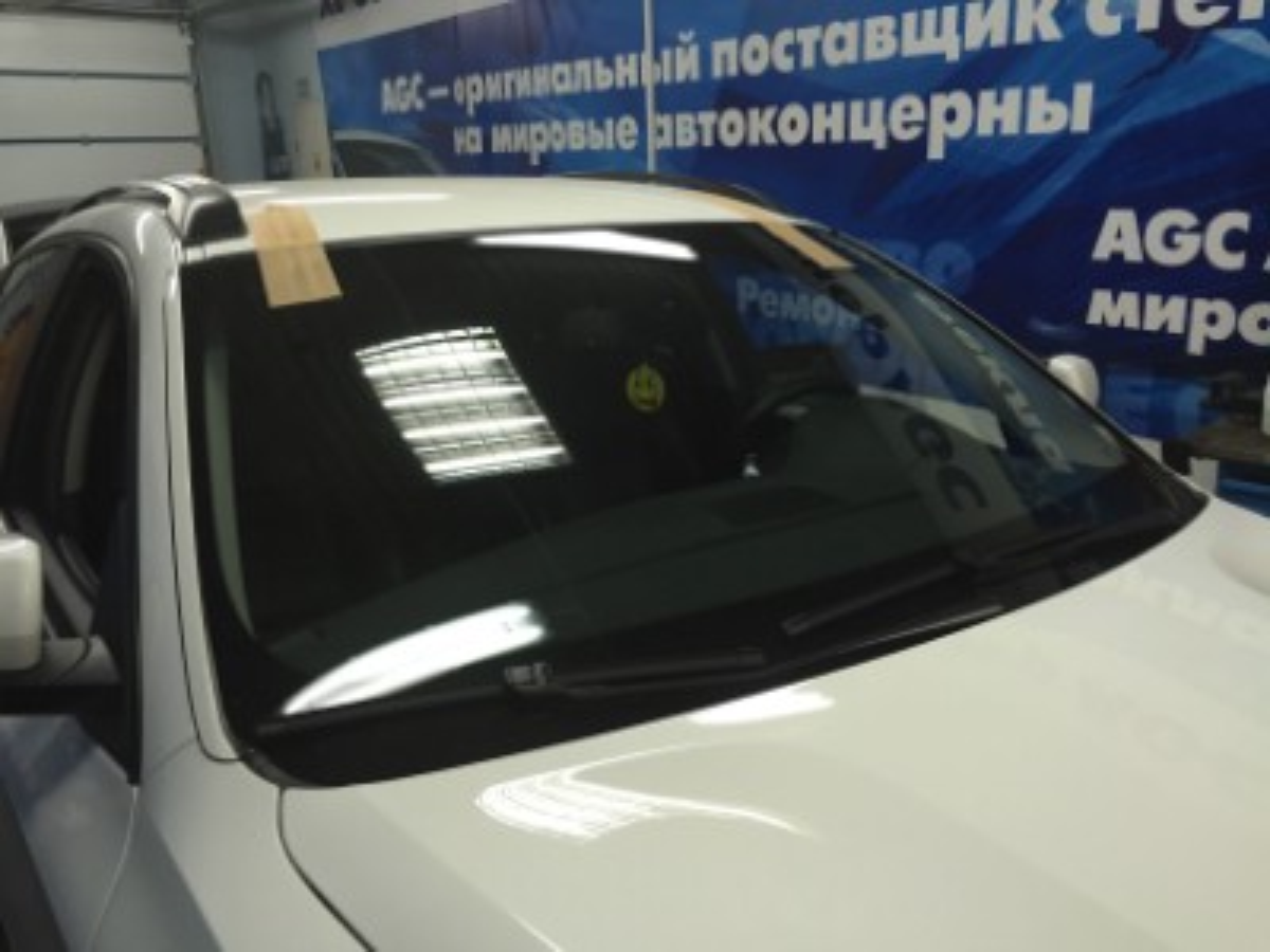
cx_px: 635
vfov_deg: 48.2
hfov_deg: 61.7
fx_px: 1064
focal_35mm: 29
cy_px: 476
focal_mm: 4.15
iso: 80
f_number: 2.2
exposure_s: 1/33
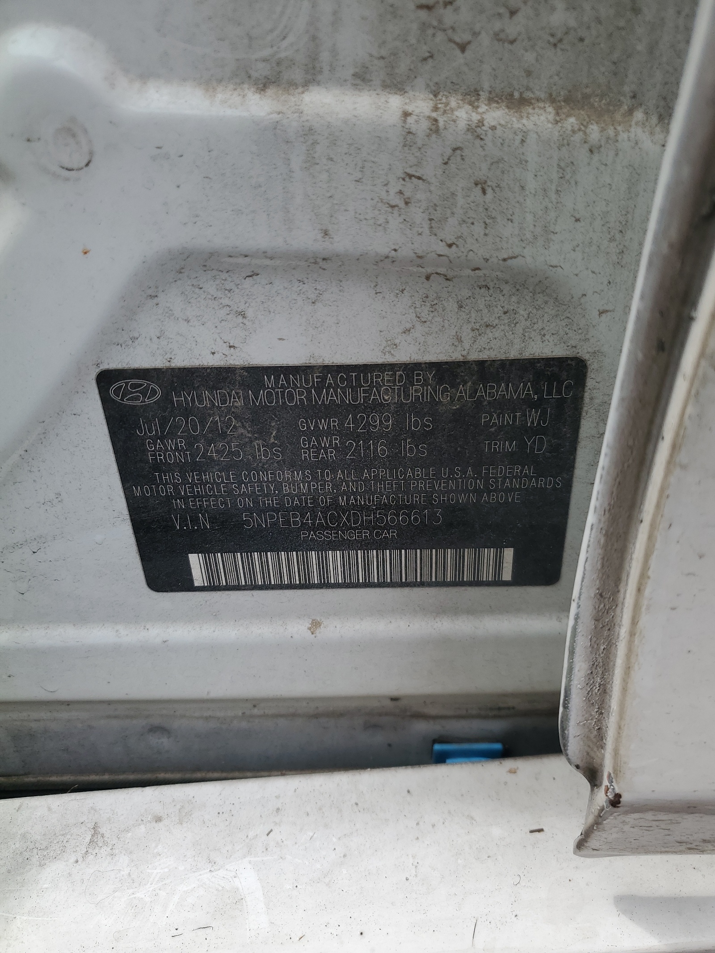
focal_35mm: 26
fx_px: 716
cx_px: 358
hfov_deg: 53.1
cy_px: 476
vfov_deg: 67.3
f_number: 1.5
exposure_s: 1/1429
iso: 50
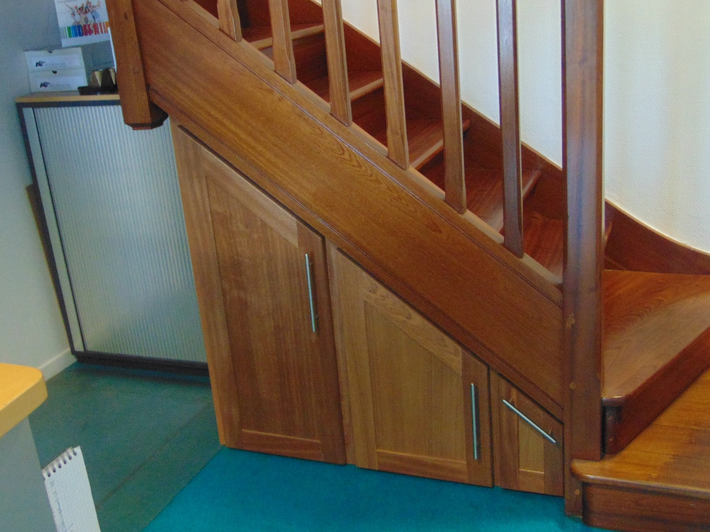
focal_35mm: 42
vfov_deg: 34.4
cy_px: 268
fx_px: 862
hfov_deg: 44.8
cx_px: 351
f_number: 3.3
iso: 400
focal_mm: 6.9
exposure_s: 1/13
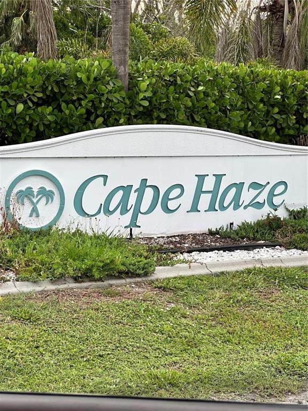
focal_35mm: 77
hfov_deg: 19.1
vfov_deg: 25.3
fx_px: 913
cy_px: 206
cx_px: 154
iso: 50
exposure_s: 1/99
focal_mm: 9
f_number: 2.8
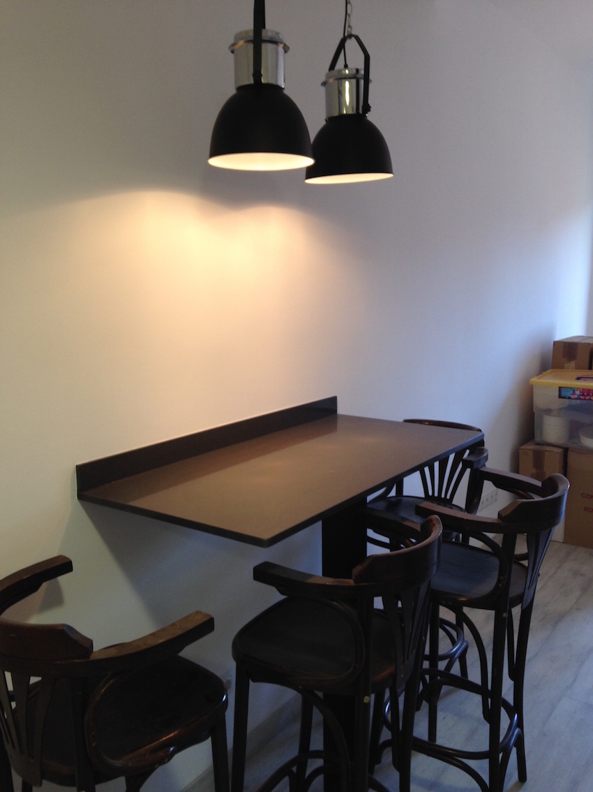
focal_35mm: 33
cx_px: 296
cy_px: 396
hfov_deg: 42.9
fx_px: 754
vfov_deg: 55.4
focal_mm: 4.12
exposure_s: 1/20
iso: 50
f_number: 2.4
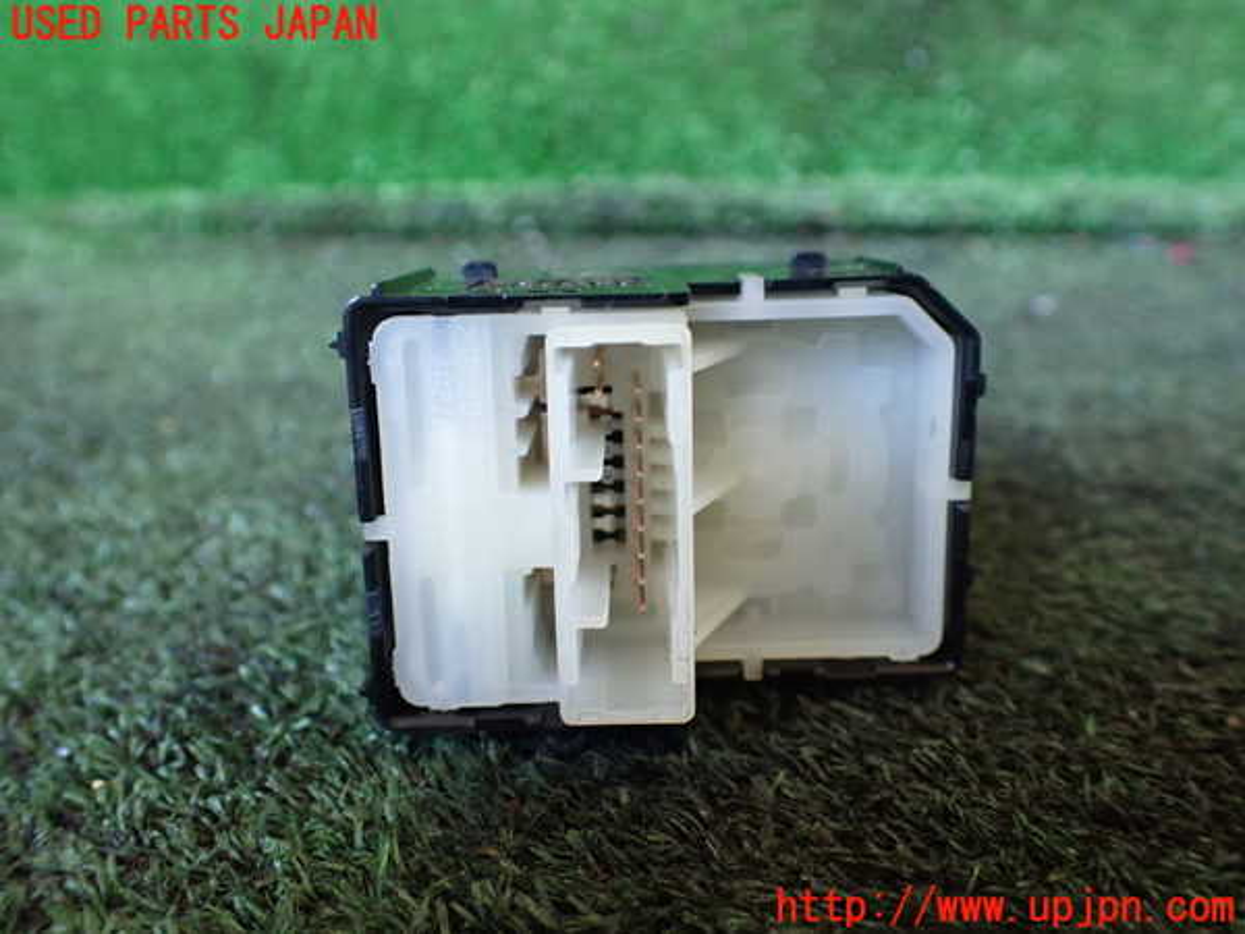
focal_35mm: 30
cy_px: 467
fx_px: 1079
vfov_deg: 46.8
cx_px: 622
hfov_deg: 60.0
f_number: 2.3
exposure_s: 1/100
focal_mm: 5.4
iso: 800
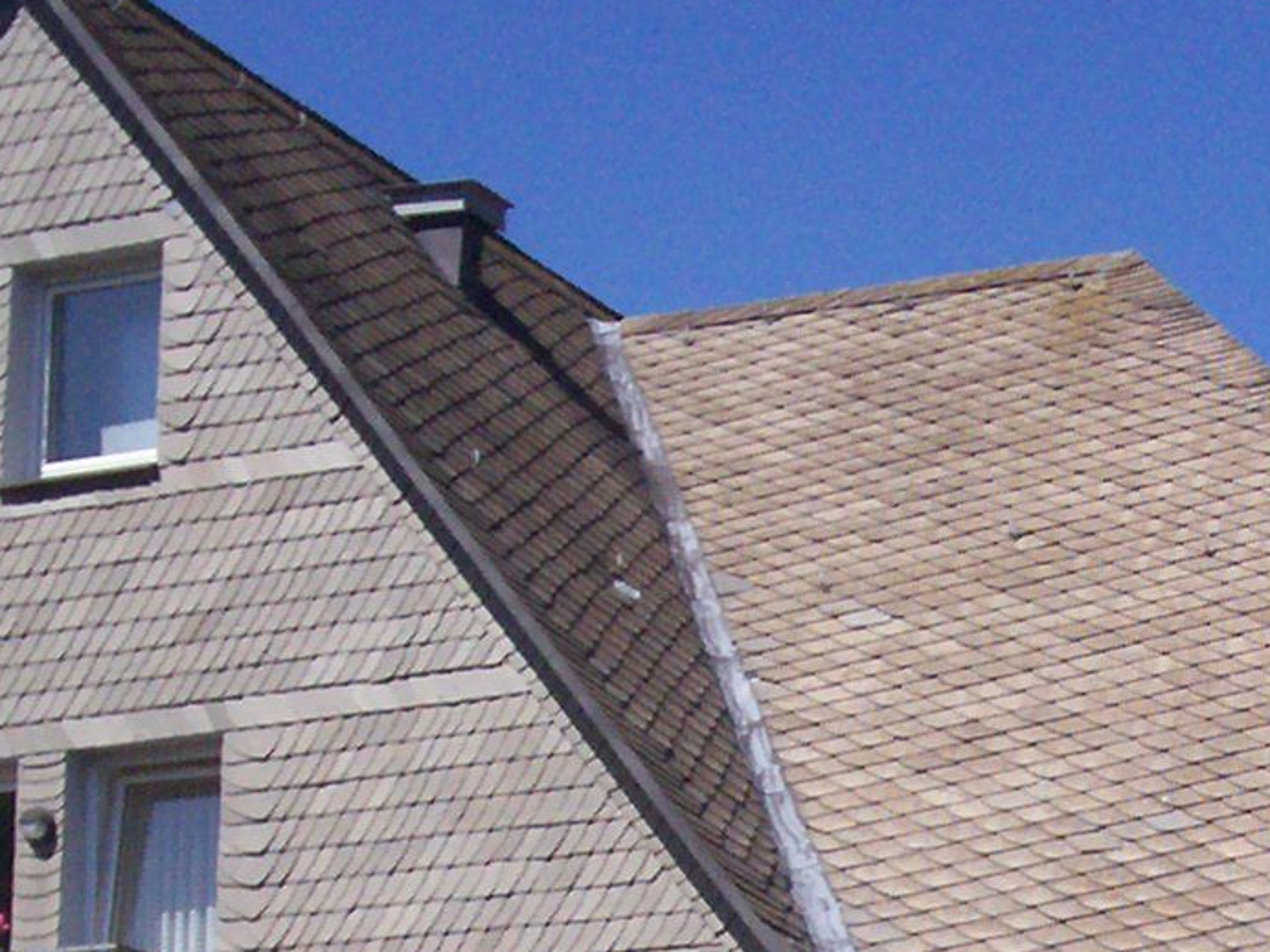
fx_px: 4402
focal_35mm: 120
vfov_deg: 12.0
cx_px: 1406
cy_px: 1237
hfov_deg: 15.9
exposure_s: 1/792
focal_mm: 5.9
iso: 100
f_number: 4.5
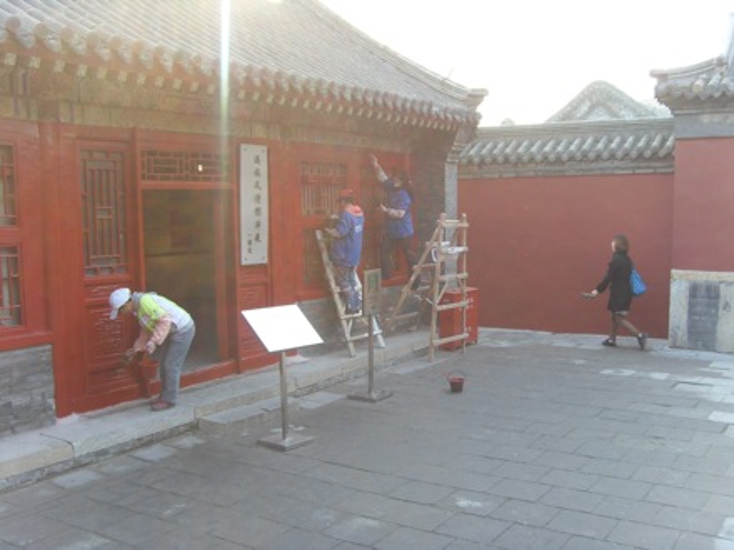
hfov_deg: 47.9
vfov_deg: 36.8
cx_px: 367
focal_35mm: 39
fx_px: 827
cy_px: 275
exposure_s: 1/90
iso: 80
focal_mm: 6.6
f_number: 3.5
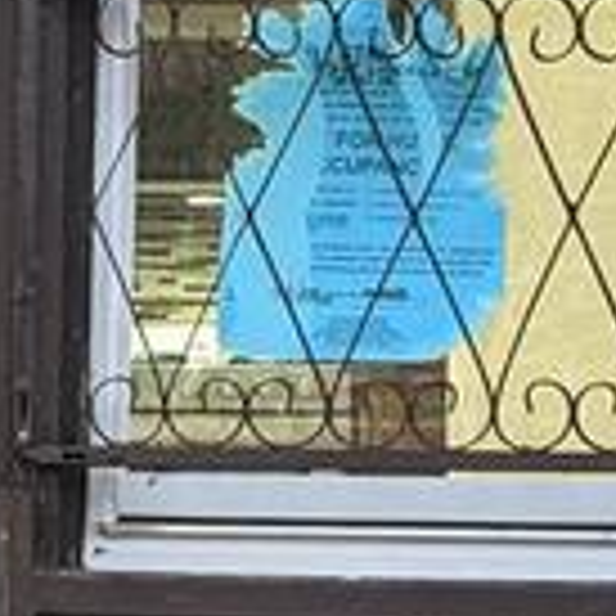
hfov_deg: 10.2
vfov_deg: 10.4
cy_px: 486
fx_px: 3362
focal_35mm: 167
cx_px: -236
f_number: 1.85
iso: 543
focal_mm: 6.81
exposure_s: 1/28.1
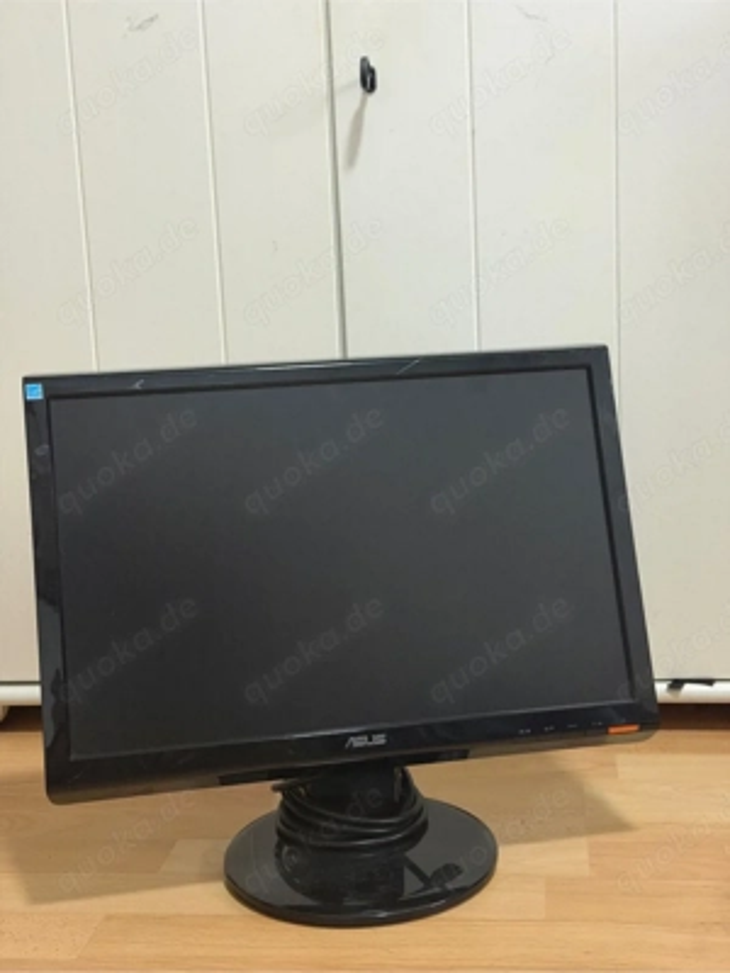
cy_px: 486
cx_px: 365
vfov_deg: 39.7
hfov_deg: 30.3
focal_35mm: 48
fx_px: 1350
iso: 640
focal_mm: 6.76
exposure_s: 1/30
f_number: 1.78
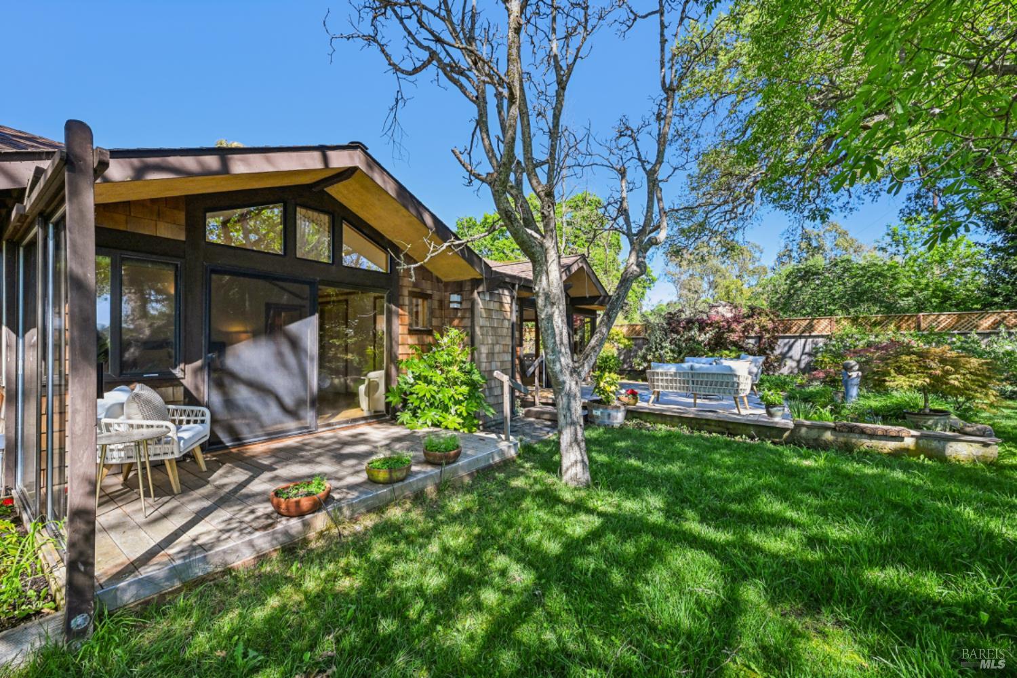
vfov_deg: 81.2
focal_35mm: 14
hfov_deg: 104.3
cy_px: 339
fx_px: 395
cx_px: 508
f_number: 11
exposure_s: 1/200
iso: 800
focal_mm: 14
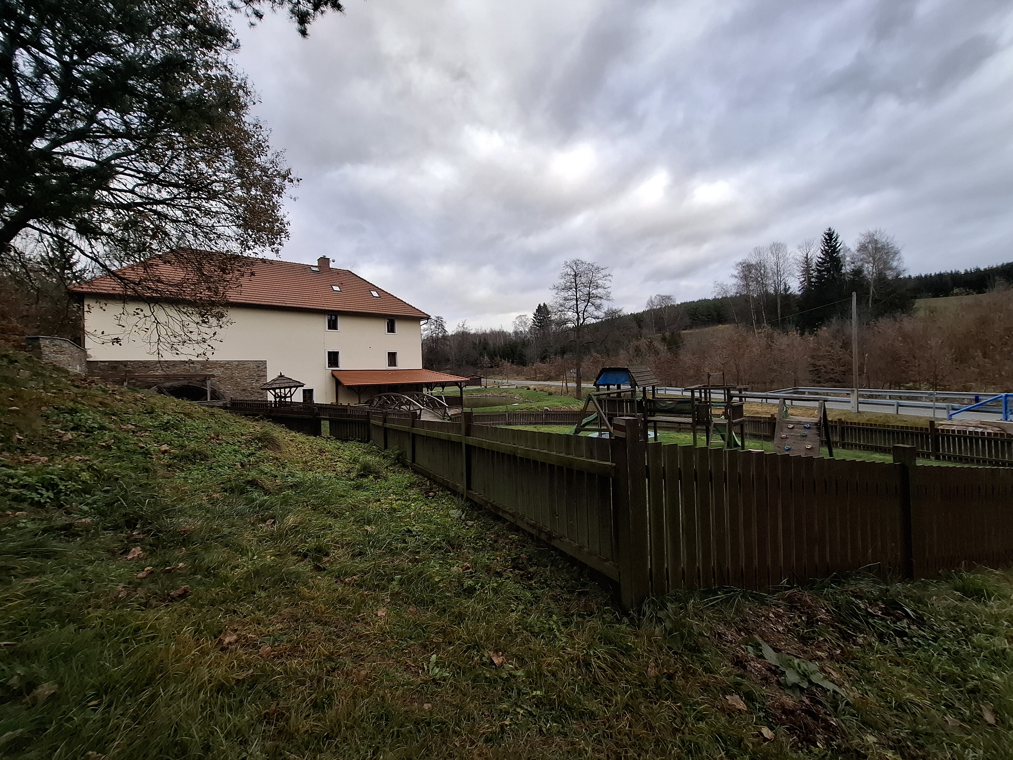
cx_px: 506
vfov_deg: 89.9
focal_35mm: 13
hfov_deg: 106.2
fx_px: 380
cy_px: 380
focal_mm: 1.74
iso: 40
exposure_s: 1/167
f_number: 2.2
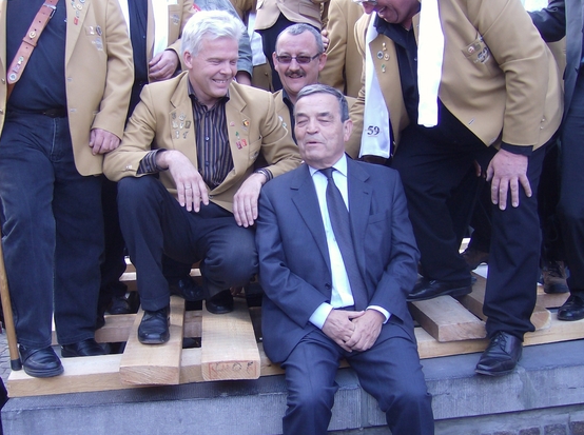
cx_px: 272
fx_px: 657
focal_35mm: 39
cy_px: 212
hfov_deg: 47.9
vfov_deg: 36.7
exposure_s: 1/82.3
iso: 100
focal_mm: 6
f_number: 2.8
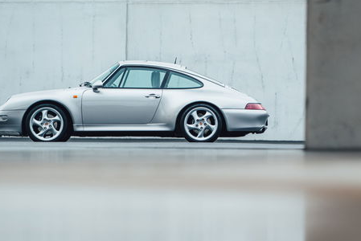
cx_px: 249
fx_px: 2398
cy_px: 162
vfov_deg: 5.8
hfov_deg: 8.6
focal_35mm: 239
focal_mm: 140
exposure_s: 1/200
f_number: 3.5
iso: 800
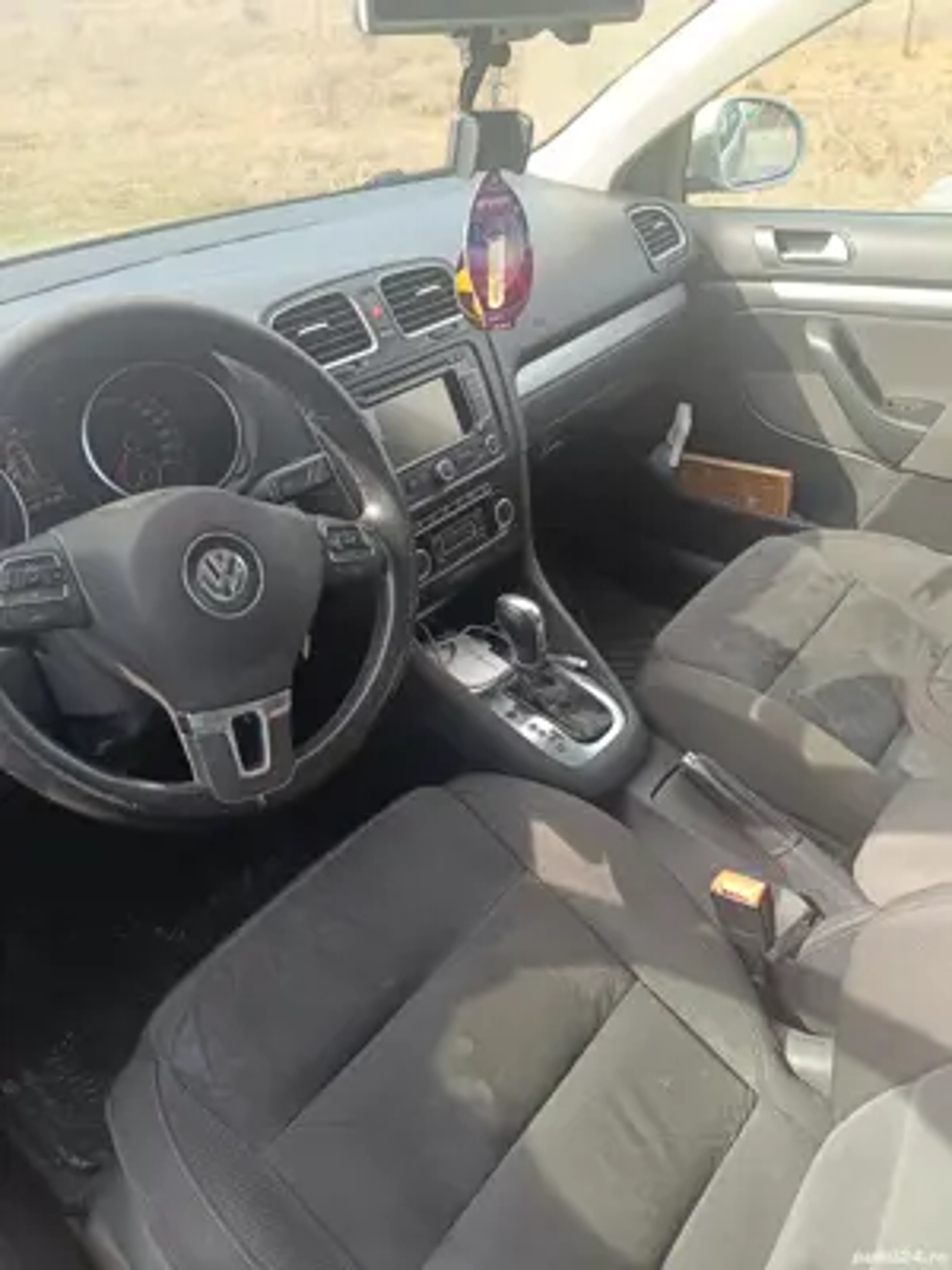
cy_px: 635
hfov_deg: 56.8
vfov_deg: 71.6
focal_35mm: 24
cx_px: 476
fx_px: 880
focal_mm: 5.59
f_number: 1.88
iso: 59
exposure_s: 1/102
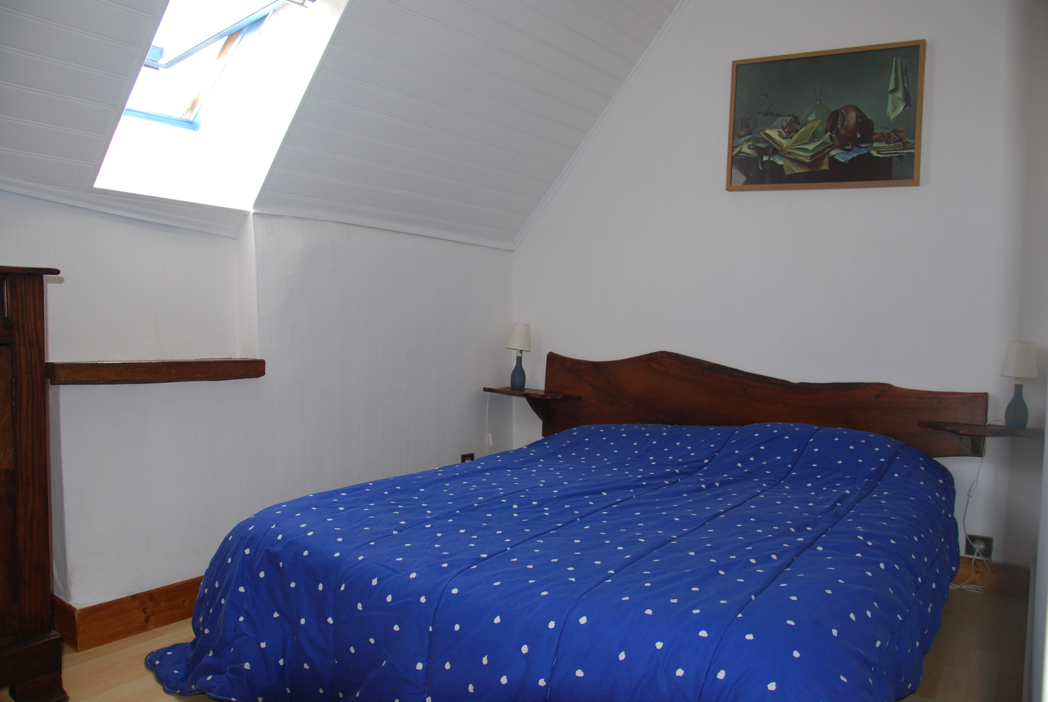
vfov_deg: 48.0
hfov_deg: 67.3
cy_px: 351
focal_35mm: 27
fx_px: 787
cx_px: 524
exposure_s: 1/60
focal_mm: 18
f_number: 3.5
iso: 200
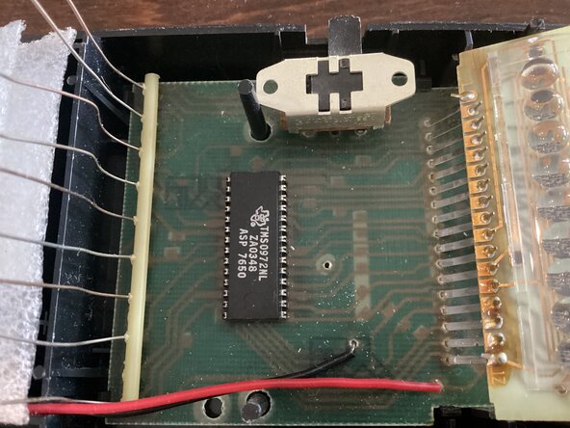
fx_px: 510
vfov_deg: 45.4
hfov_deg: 58.4
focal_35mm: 31
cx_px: 285
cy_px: 214
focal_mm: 3.3
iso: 640
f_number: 2.4
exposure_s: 1/24
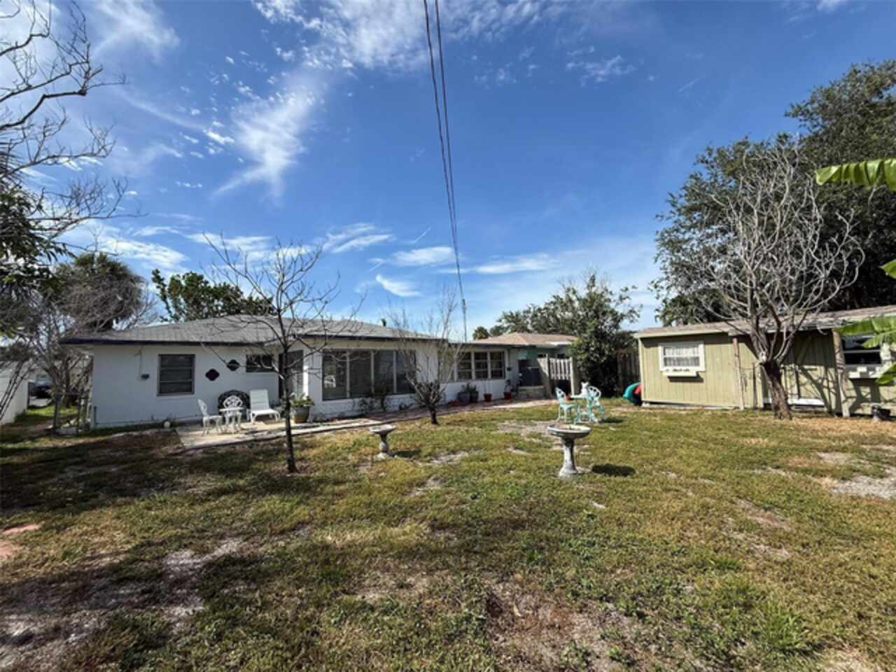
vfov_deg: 85.7
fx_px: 362
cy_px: 336
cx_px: 448
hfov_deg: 102.1
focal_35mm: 14
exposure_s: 1/2410
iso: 50
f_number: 2.2
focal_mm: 2.22
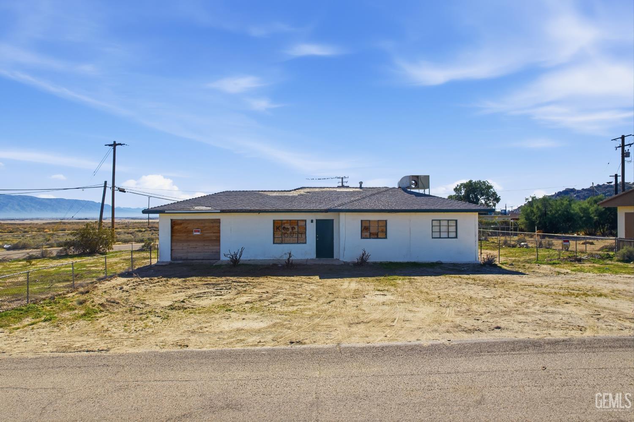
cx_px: 317
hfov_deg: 78.6
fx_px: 387
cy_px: 211
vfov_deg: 57.2
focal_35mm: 22
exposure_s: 1/6400
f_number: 2.8
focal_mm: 8.4
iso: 100
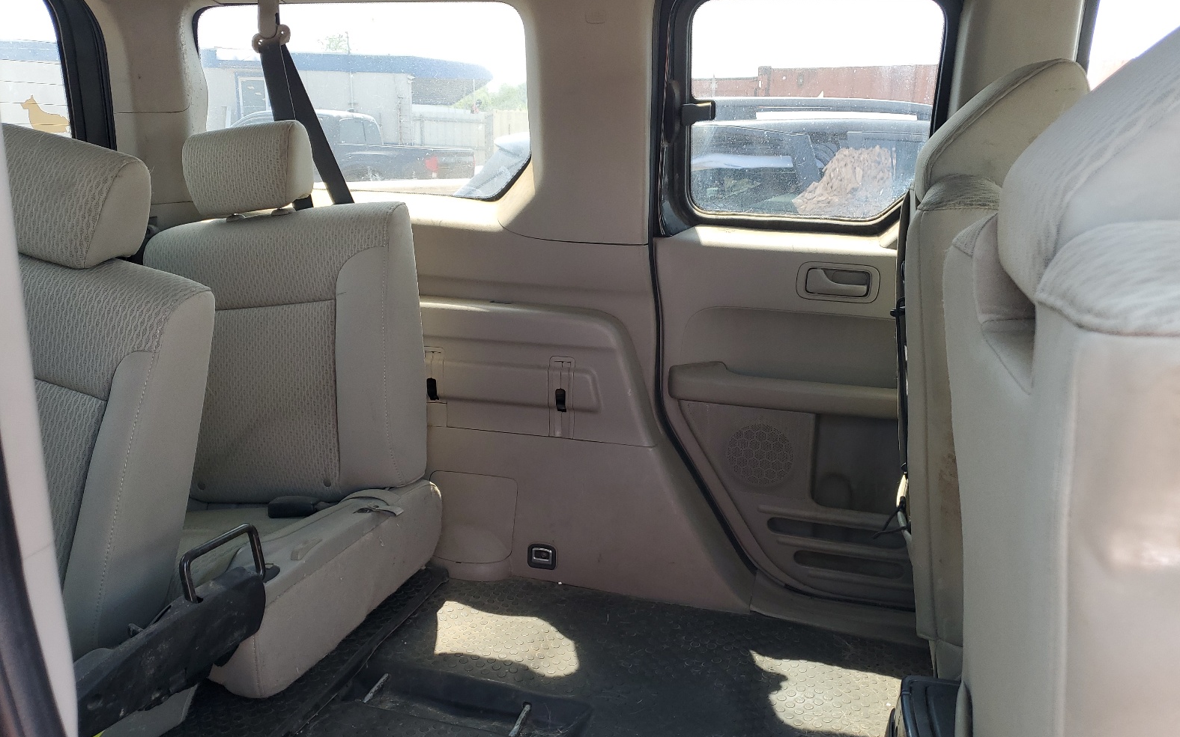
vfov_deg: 44.4
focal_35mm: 28
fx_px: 900
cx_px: 599
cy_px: 412
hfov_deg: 66.5
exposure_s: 1/147
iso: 50
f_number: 1.5
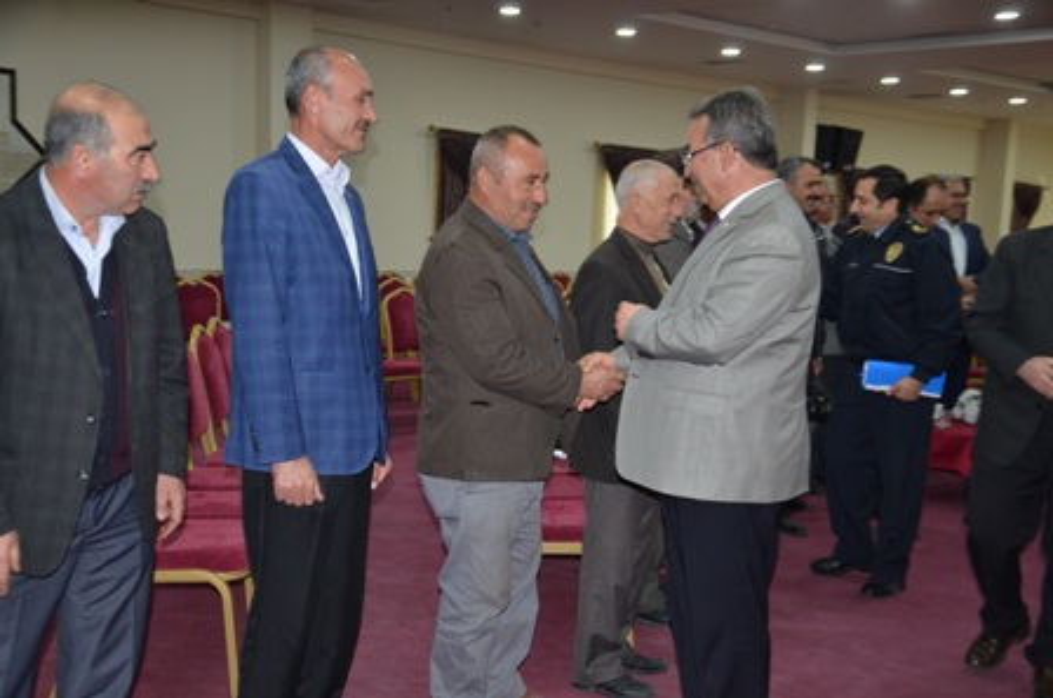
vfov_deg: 28.0
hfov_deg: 41.2
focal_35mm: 48
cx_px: 526
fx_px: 1401
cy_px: 349
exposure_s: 1/60
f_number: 4.2
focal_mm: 32
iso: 800
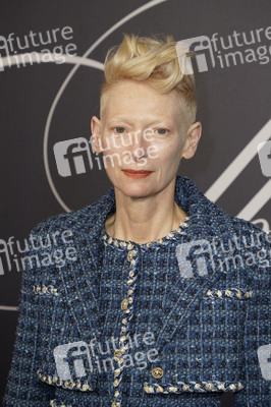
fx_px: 1323
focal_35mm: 117
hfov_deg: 11.7
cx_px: 136
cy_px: 204
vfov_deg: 17.5
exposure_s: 1/160
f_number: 5.6
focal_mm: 117
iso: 2000
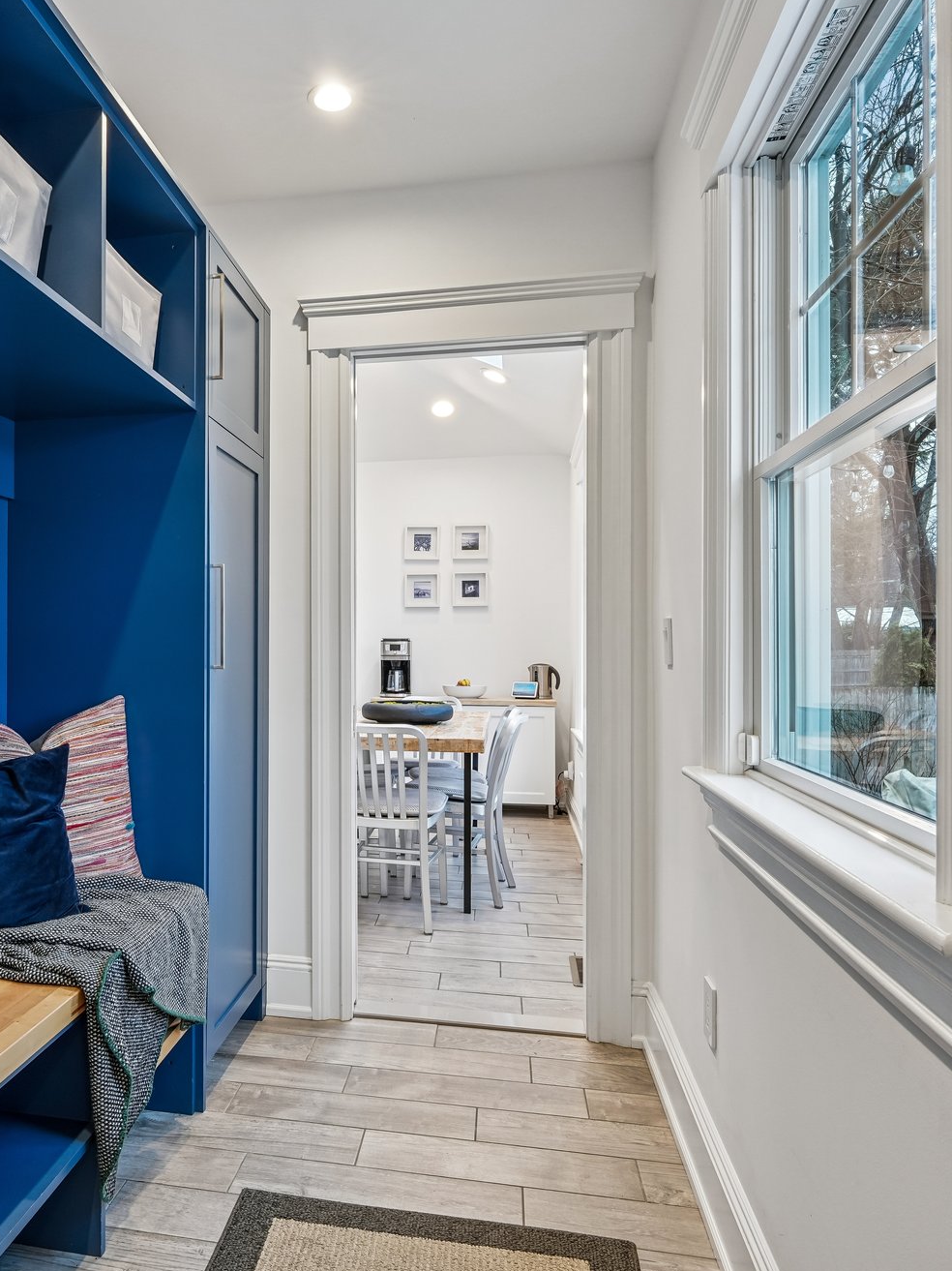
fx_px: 880
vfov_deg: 71.6
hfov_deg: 55.5
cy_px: 652
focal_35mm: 24
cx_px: 310
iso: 400
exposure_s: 1/6
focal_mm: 16
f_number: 11
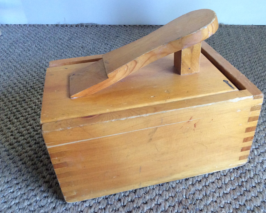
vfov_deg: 43.4
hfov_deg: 52.8
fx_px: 268
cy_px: 108
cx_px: 141
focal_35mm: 34
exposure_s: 1/25
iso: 125
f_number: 2.4
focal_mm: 3.3
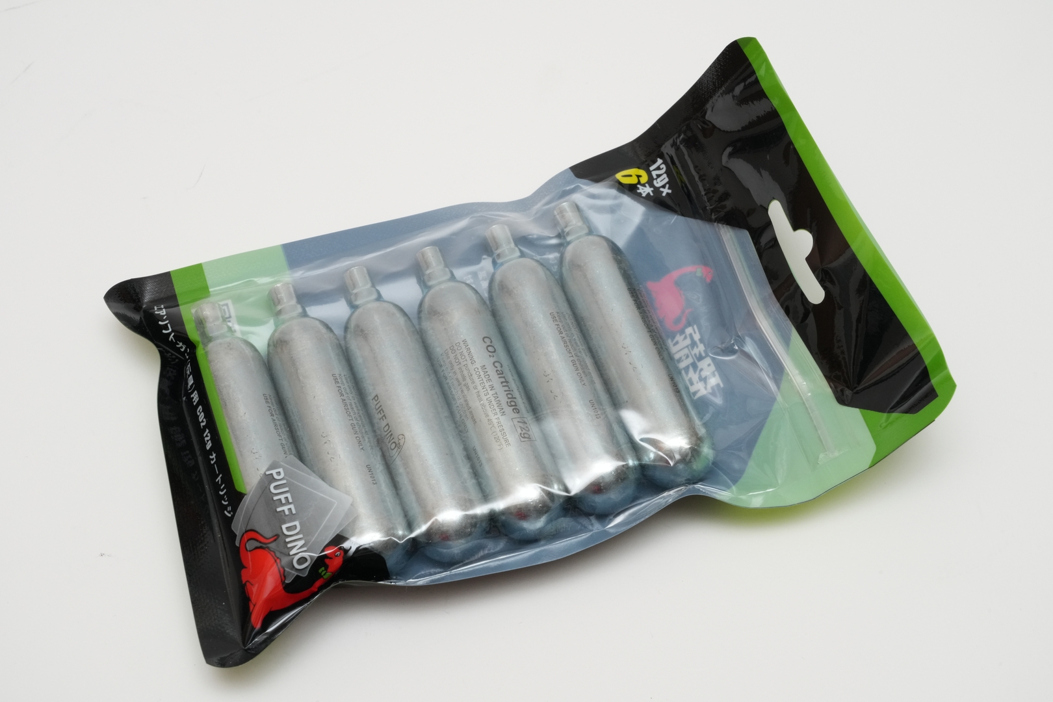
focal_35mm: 68
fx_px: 1989
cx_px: 526
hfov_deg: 29.7
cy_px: 351
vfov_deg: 20.0
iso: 1600
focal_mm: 68
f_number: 22
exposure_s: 1/60
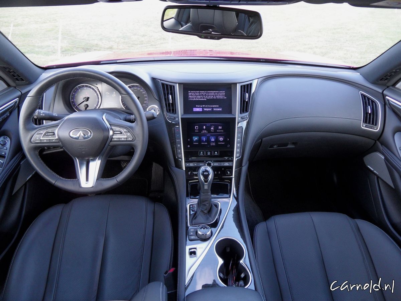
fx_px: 278
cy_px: 150
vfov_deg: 56.8
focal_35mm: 24
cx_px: 200
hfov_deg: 71.6
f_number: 3.2
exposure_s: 1/45
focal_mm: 3.9
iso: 100
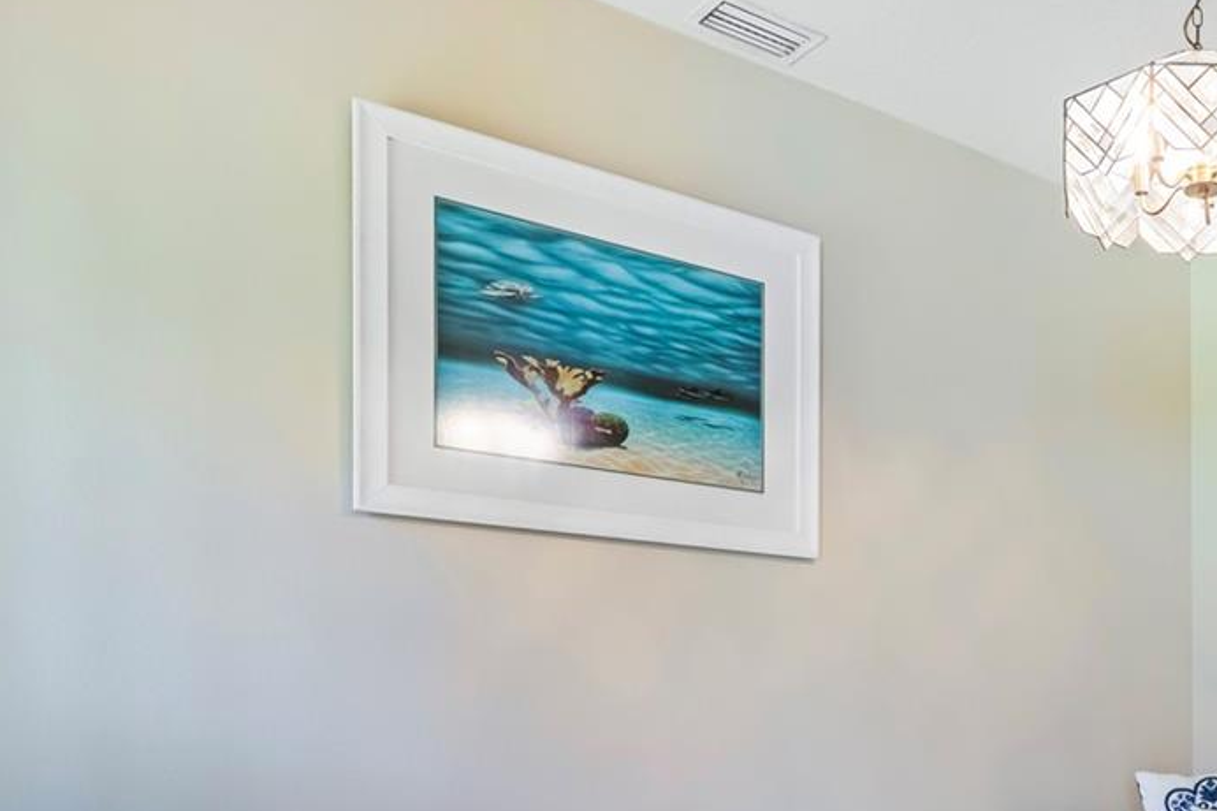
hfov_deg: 45.3
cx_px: 1120
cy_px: 776
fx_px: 1290
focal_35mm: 38
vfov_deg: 32.6
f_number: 9
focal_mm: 11
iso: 250
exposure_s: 1/100
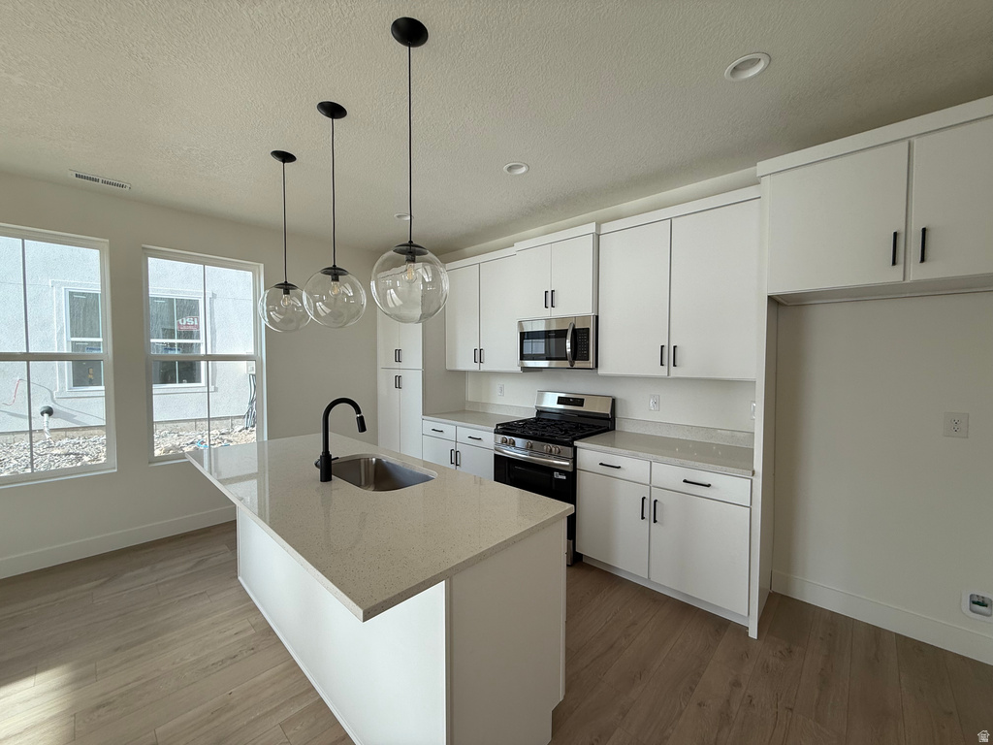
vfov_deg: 85.7
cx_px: 496
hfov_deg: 102.1
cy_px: 372
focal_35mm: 14
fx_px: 402
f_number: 2.2
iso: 50
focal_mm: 2.22
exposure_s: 1/139
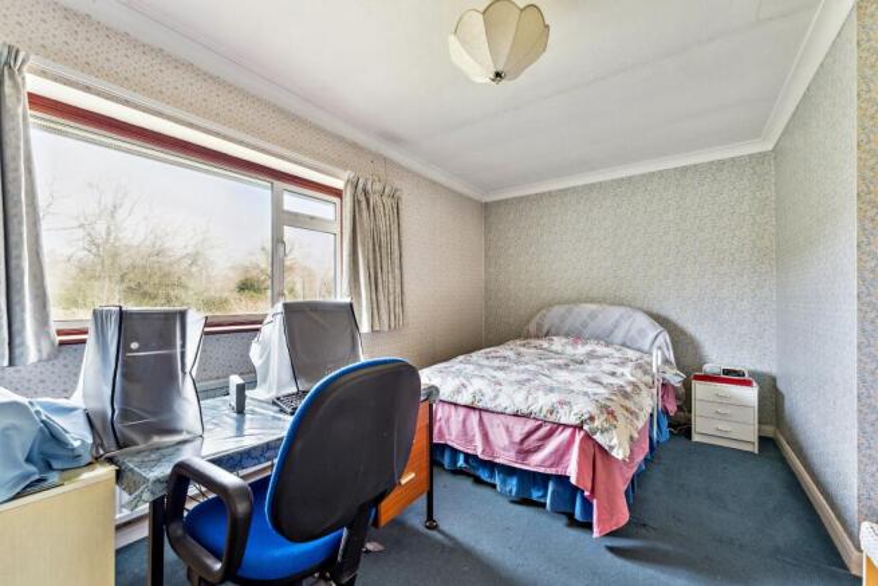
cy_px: 293
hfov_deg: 104.2
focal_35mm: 14
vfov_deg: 81.2
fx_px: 341
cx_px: 439
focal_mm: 14
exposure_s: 1/2
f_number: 9
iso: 200
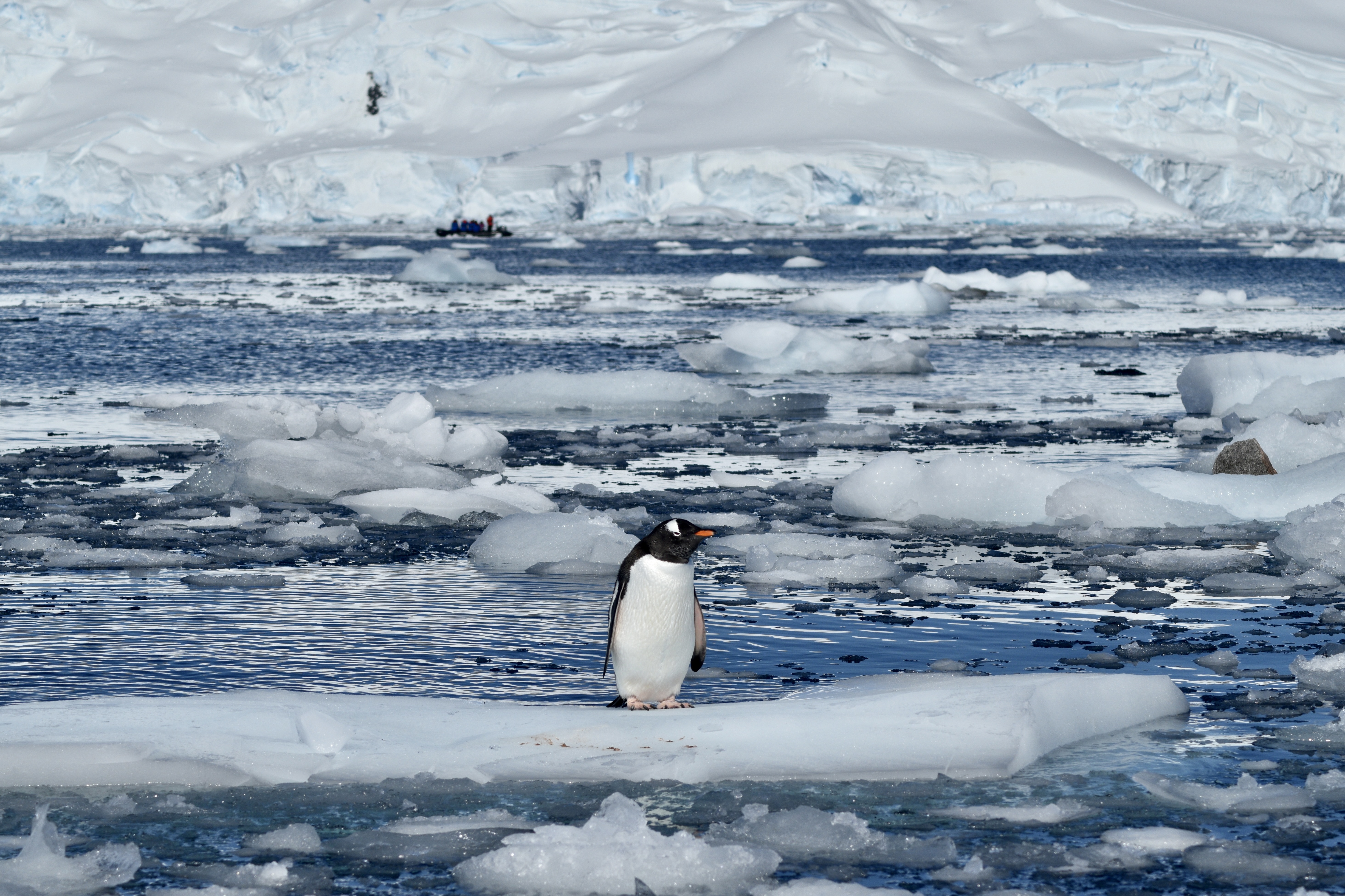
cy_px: 448
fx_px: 5043
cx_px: 672
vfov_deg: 10.2
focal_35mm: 135
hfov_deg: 15.2
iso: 200
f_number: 8
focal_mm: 90
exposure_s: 1/2000
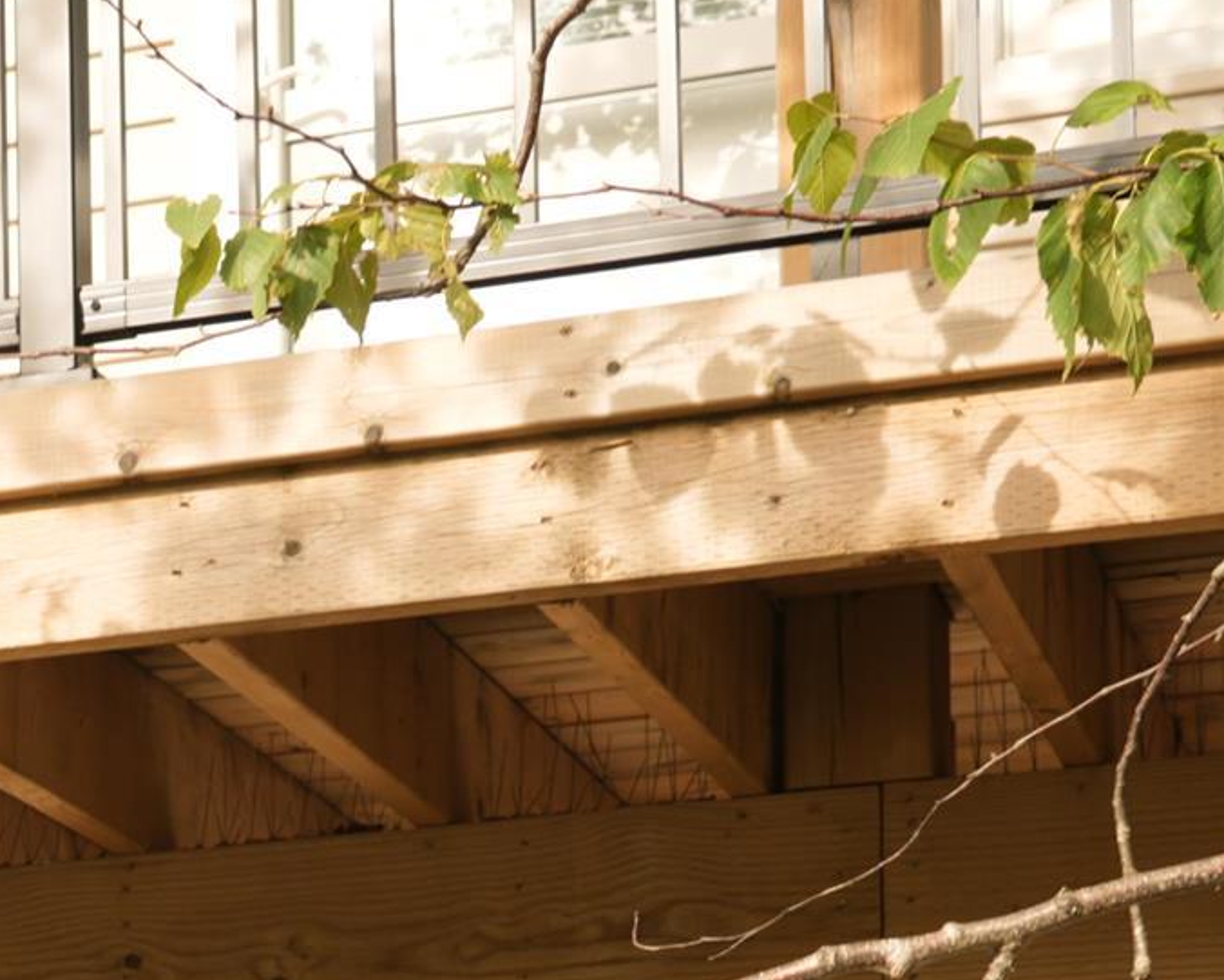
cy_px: 1583
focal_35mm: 128
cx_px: -384
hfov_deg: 14.4
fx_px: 4638
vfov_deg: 11.4
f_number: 5
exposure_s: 1/160
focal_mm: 30
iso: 125
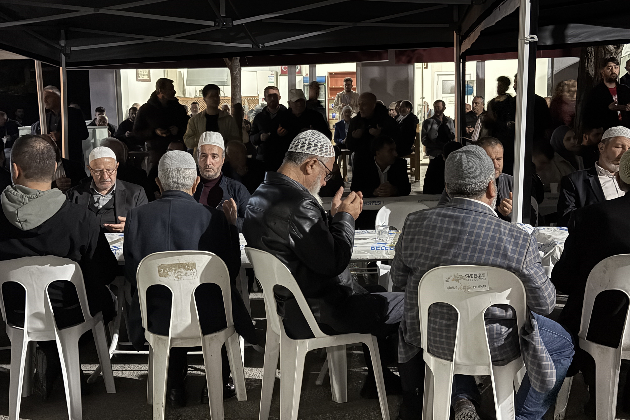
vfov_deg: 27.0
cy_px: 230
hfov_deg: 39.6
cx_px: 315
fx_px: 875
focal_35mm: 50
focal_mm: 6.76
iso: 1000
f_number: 1.78
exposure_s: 1/14
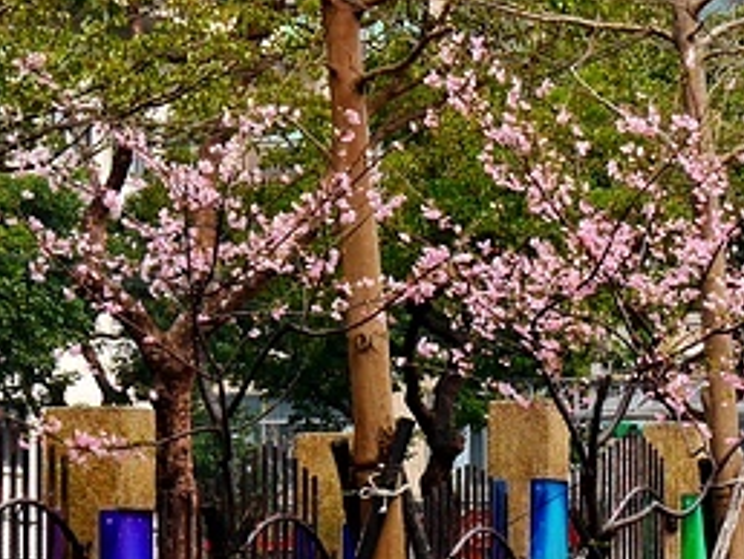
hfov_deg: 9.6
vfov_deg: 7.2
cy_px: 249
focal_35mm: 206
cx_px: 557
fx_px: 4432
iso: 200
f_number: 6.3
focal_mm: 26
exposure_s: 1/250
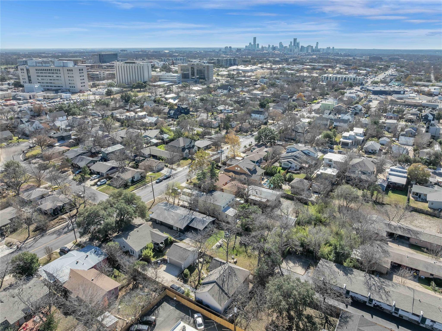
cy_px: 166
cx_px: 221
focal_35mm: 24
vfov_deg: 56.8
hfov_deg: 71.6
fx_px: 306
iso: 100
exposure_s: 1/120
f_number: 10
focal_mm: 12.29
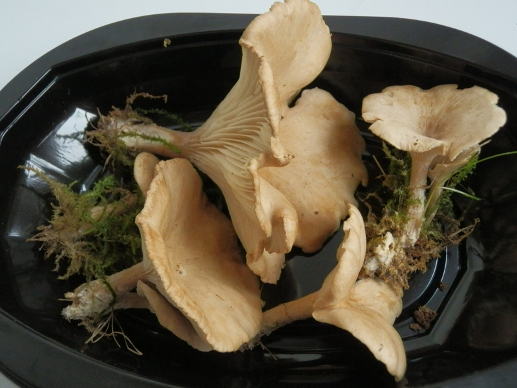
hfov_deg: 50.1
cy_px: 194
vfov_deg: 38.7
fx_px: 553
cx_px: 258
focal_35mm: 37
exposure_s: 1/50
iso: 800
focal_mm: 6.7
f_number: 3.9
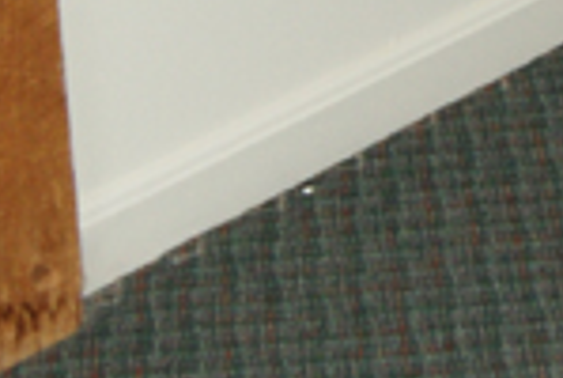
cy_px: -261
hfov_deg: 9.2
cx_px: 911
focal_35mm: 216
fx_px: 3385
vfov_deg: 6.3
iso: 400
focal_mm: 20
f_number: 5.6
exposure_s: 1/60
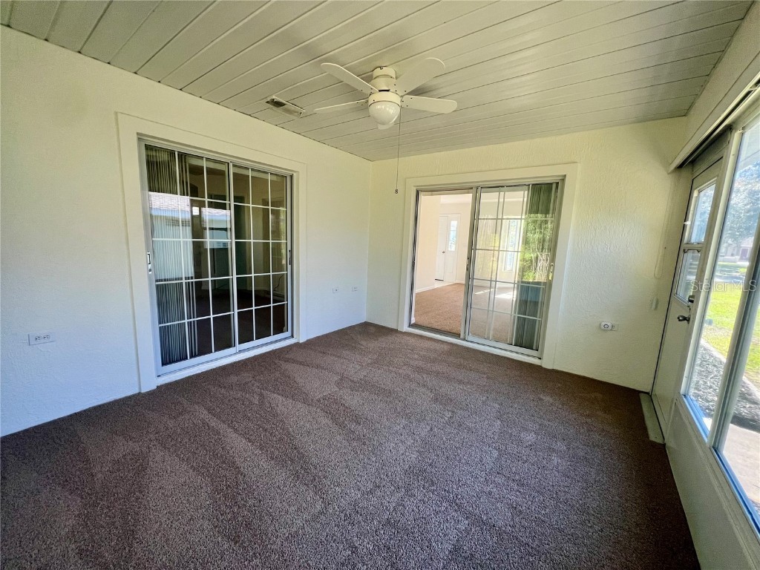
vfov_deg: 89.9
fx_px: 285
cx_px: 380
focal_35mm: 13
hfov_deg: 106.2
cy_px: 285
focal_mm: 1.57
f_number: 1.8
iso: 100
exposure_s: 1/99
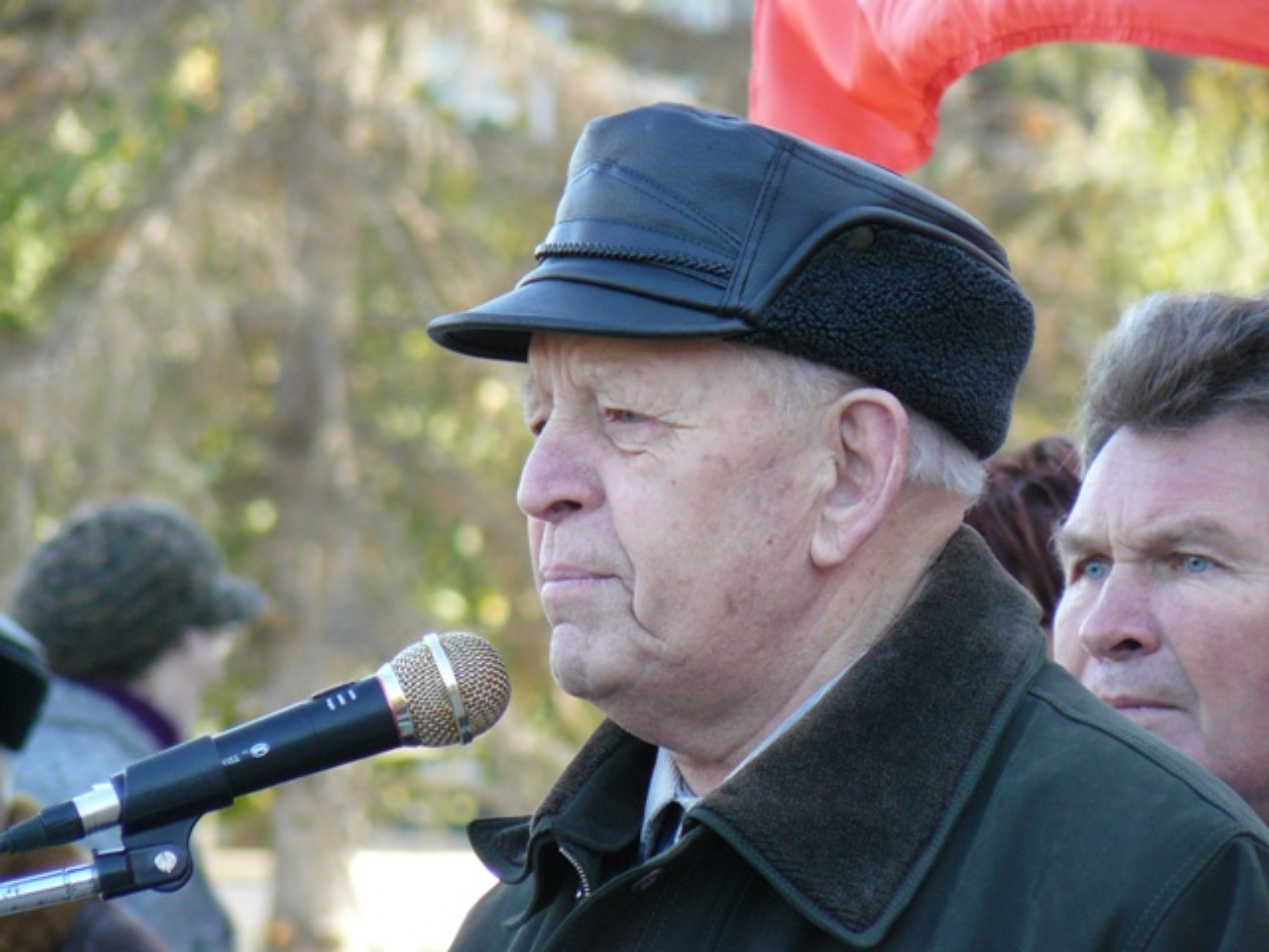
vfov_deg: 3.4
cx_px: 634
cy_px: 476
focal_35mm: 432
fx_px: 15837
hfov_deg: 4.6
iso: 200
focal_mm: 72
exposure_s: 1/125
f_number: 4
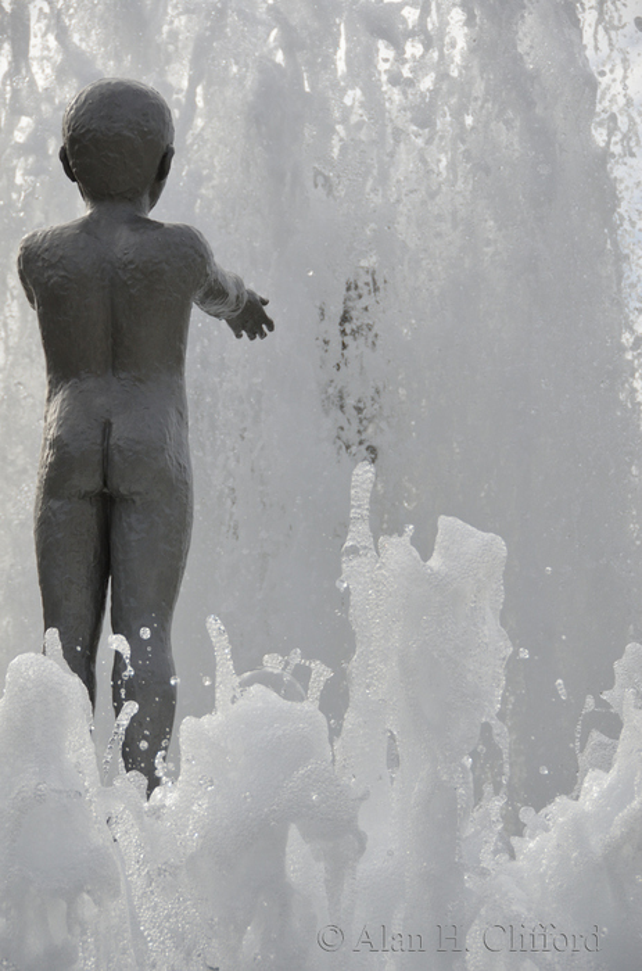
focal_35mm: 98
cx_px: 321
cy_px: 486
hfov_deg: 14.0
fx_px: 2622
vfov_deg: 21.0
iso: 250
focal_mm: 65
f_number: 5
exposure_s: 1/2000
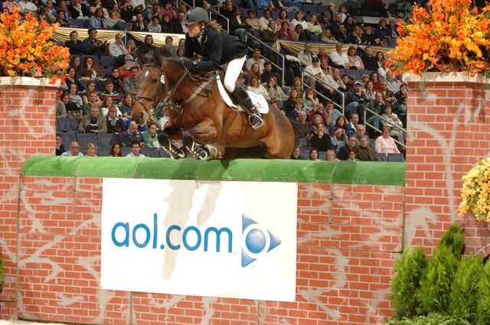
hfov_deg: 14.4
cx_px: 245
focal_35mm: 142
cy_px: 162
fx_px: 1937
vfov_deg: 9.6
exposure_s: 1/250
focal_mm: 95
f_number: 5.6
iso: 400
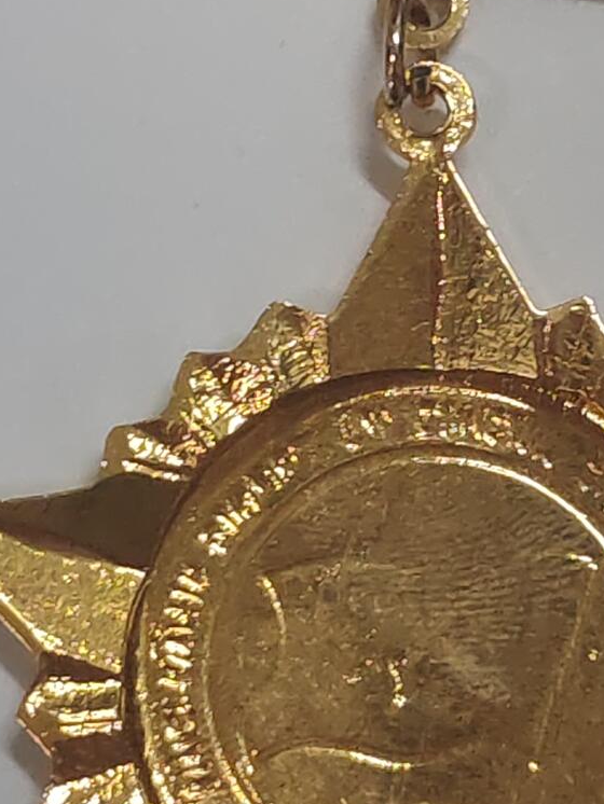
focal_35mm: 164
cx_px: 447
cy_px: 402
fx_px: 3813
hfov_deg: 9.0
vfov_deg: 12.0
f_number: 1.95
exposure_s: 1/50
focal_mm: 5.52
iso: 640
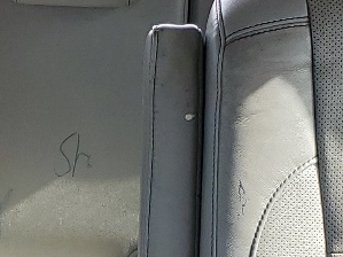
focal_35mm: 139
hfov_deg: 14.1
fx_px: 1377
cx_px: 40
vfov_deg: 10.6
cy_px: 224
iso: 50
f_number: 1.5
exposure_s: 1/217
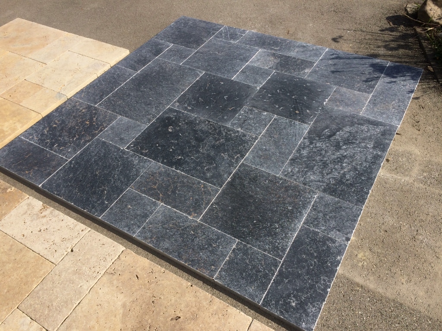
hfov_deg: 60.0
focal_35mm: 30
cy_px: 166
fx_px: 383
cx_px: 221
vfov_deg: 46.8
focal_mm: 4.12
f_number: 2.2
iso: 40
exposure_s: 1/2740
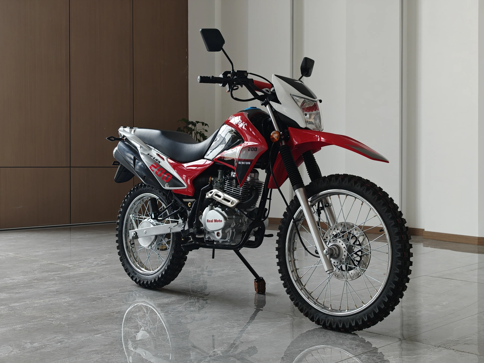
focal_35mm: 46
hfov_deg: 41.2
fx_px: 643
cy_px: 182
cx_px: 242
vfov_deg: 31.5
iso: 135
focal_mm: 8.72
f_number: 2
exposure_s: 1/100
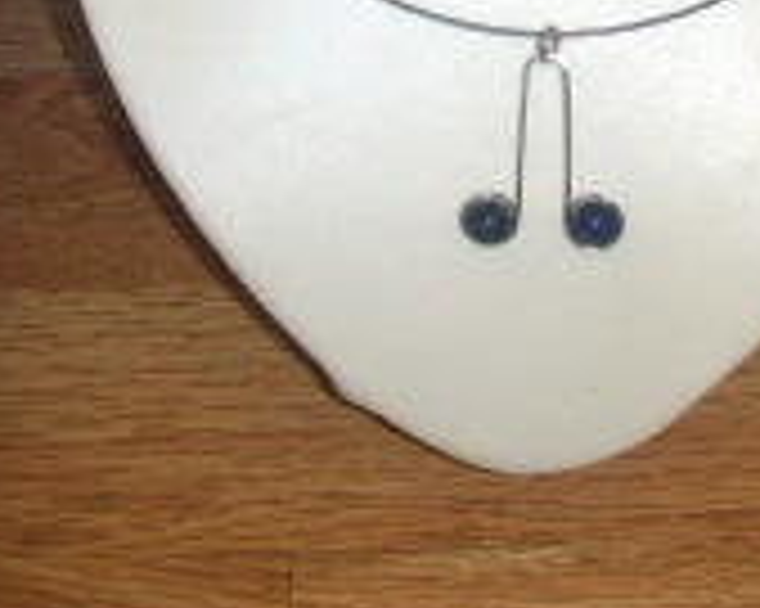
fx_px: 1619
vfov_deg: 20.1
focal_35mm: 72
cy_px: -95
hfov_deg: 26.2
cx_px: 535
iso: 160
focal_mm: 6
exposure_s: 1/60
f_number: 2.7
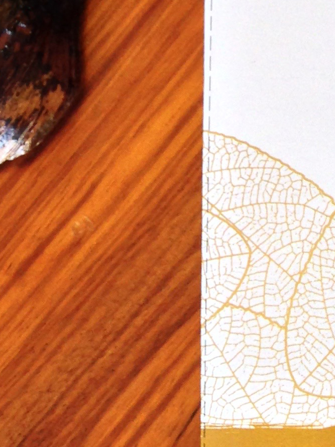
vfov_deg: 16.2
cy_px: 411
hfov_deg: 11.6
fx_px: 1549
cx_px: 556
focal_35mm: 120
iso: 64
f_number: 2.4
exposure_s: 1/40
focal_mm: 4.12
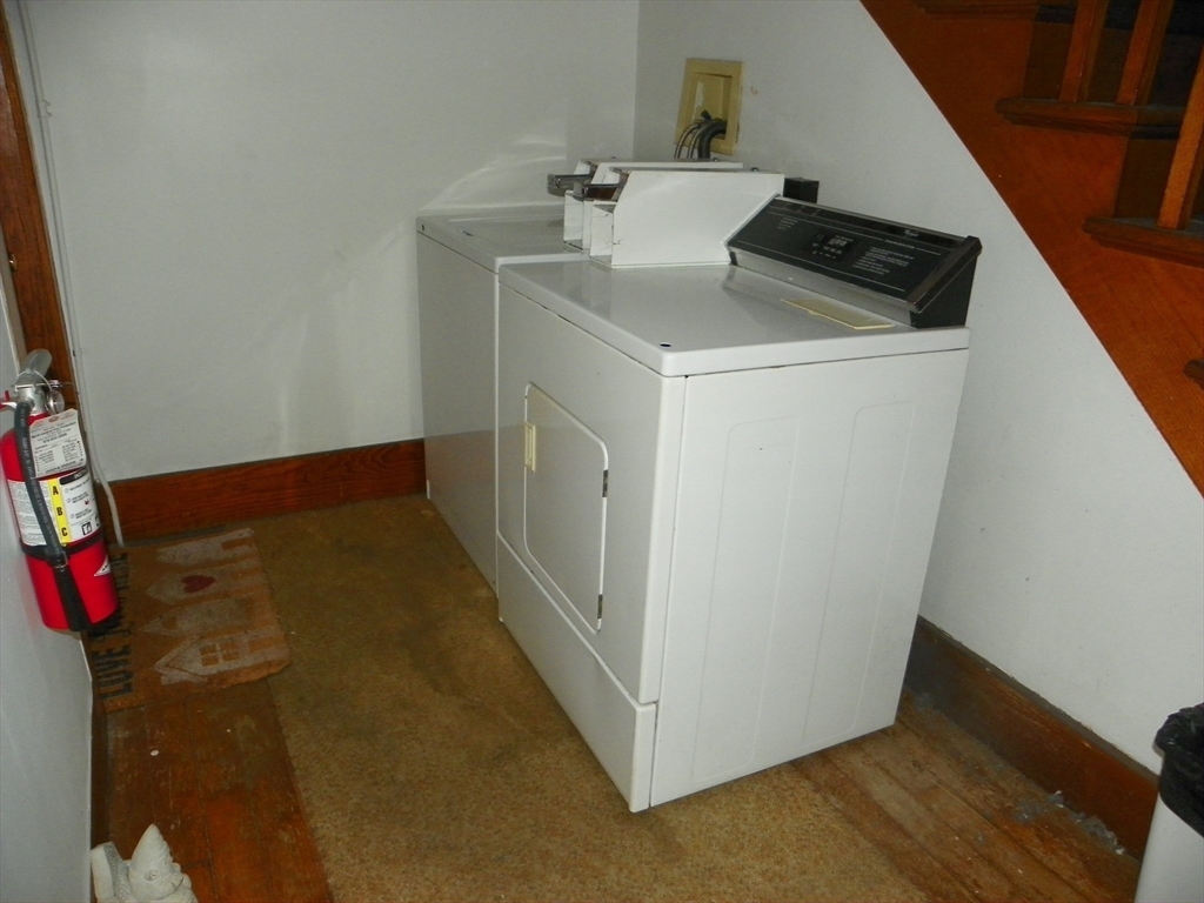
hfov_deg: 67.3
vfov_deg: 53.1
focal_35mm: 26
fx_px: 904
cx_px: 602
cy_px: 452
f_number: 2.8
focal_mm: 4.6
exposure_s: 1/30
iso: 200
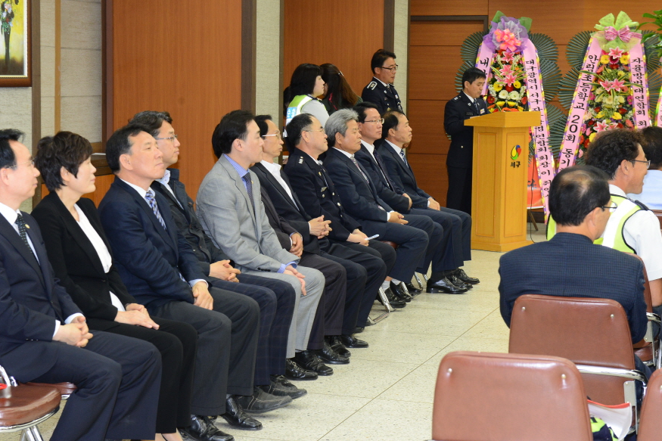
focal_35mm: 84
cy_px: 179
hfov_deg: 24.2
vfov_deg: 16.2
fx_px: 1544
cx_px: 291
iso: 1800
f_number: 7.1
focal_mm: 70
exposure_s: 1/80
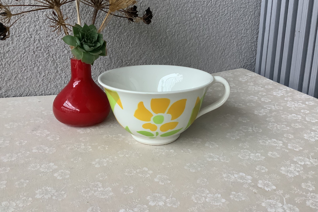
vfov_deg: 39.9
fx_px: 291
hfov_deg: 57.2
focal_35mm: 33
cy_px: 91
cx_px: 161
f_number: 2.4
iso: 320
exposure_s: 1/50
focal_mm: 3.3
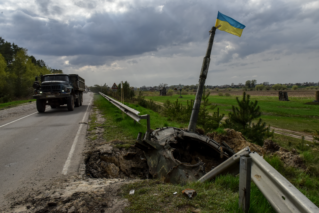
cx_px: 160
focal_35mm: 24
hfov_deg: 73.7
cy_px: 106
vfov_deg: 53.2
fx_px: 213
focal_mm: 24
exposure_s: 1/1250
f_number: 14
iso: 1000
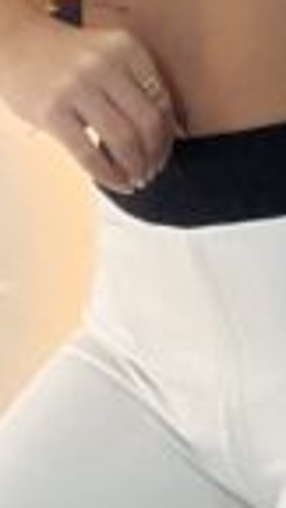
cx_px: 212
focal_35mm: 542
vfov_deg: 4.0
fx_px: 7307
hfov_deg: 2.2
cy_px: 326
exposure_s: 1/120
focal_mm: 9
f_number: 2.8
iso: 50
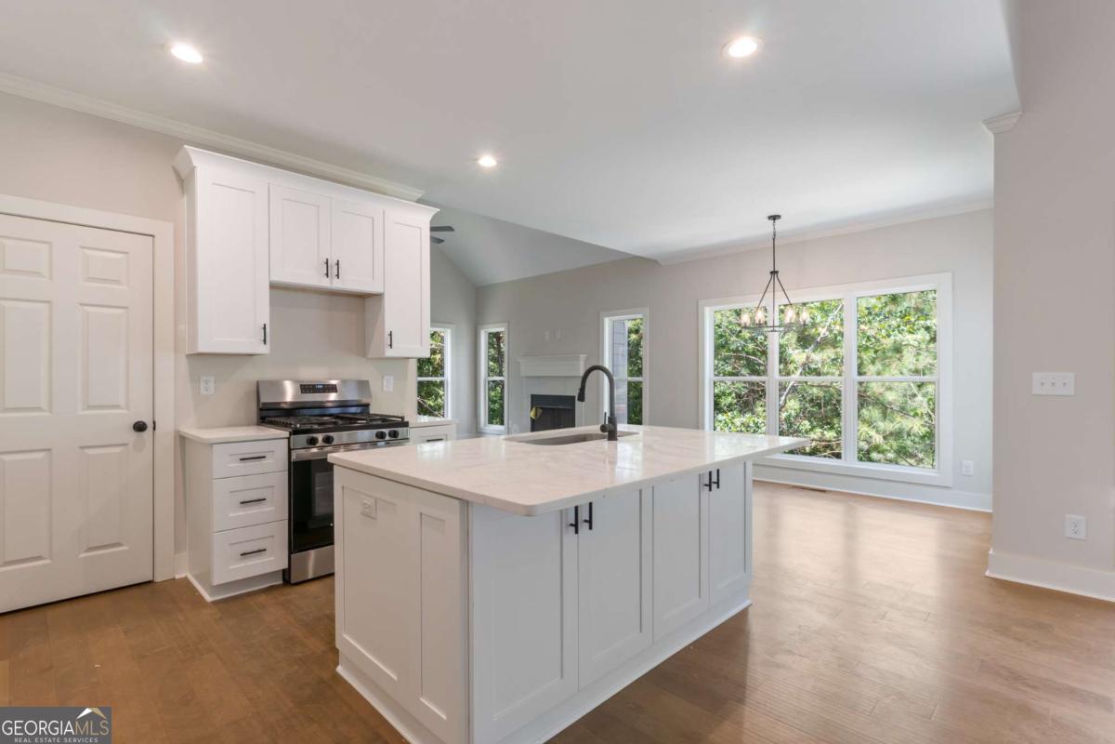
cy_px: 372
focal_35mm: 16
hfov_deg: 95.0
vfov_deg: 72.1
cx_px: 558
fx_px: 511
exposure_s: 1/8
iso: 200
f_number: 9
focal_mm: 11
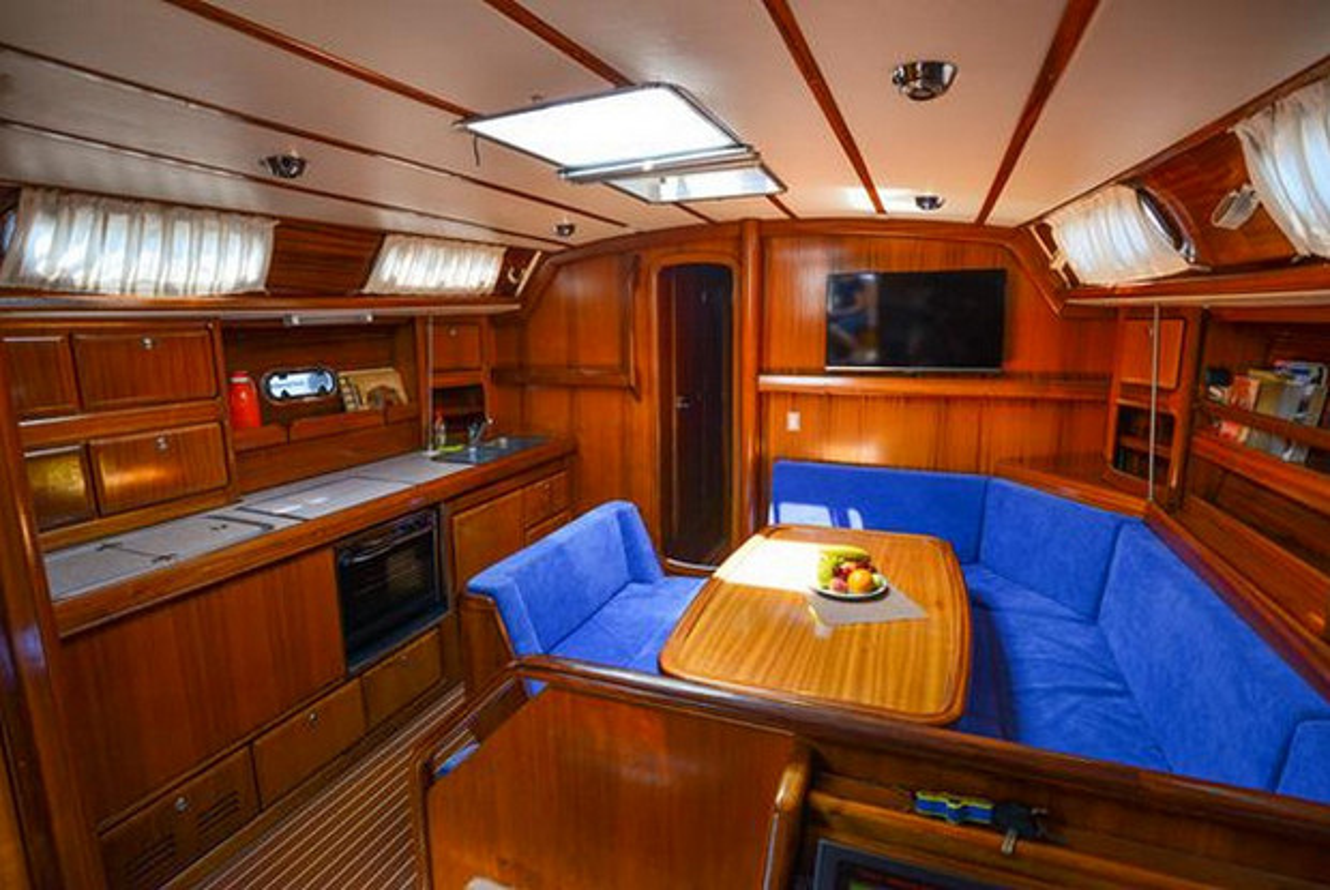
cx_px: 665
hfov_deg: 93.2
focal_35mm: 17
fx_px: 629
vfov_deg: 70.6
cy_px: 445
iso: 800
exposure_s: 1/125
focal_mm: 17
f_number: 5.6
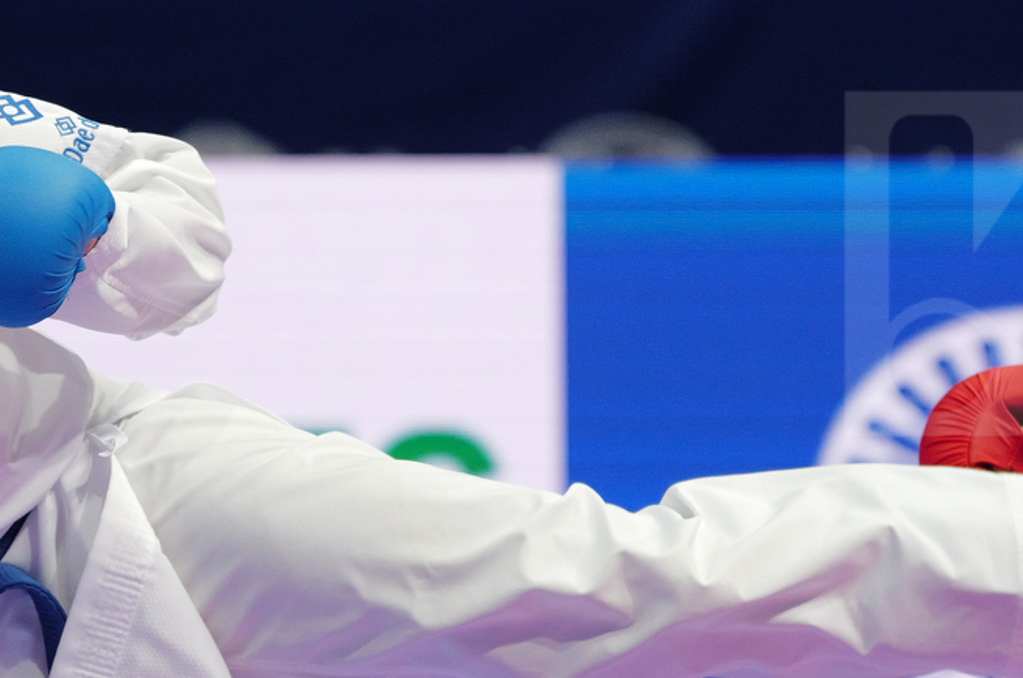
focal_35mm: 427
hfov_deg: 4.8
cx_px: 377
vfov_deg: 3.2
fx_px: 12113
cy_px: 265
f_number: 2.8
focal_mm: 112
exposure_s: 1/1000
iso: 1600
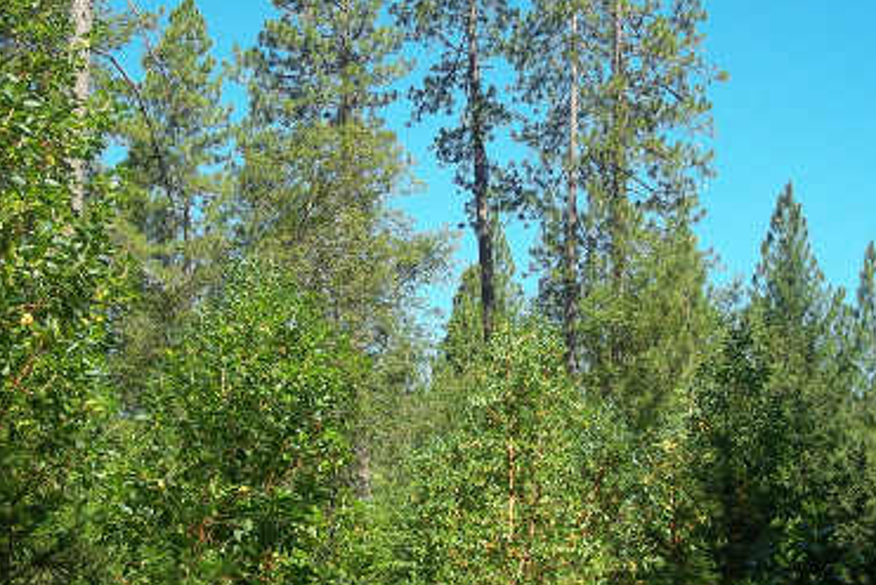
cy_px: 305
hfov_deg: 28.8
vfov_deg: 19.5
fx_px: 1705
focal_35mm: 70
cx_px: 434
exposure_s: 1/400
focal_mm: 8.8
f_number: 3.6
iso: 80
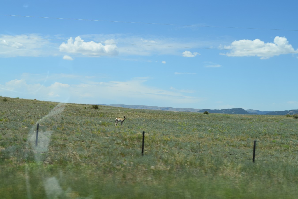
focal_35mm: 52
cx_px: 149
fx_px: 435
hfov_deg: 37.9
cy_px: 100
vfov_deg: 25.8
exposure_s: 1/400
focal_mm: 35
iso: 200
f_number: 10
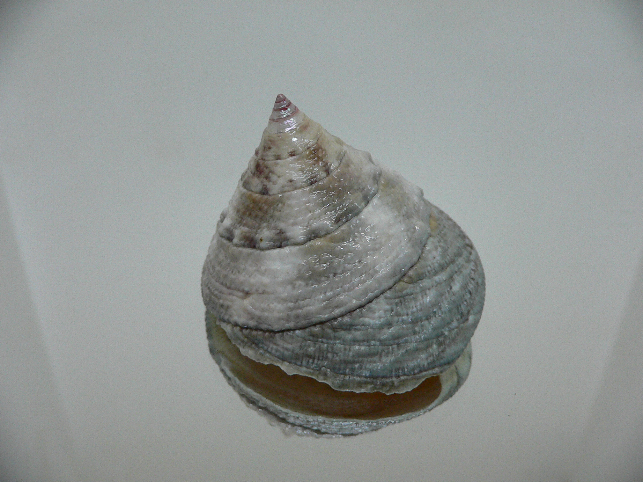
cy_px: 241
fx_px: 650
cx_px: 322
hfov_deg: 52.6
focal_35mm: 35
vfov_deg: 40.7
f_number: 2.8
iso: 200
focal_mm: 4.6
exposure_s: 1/60
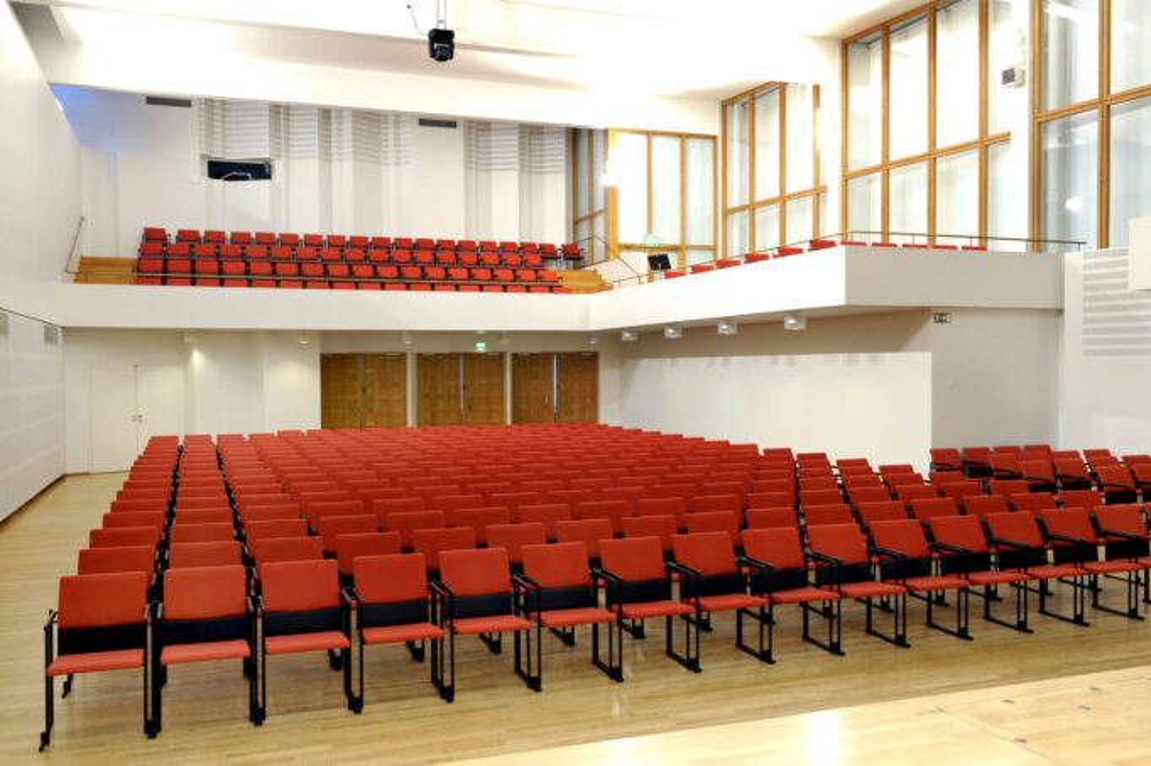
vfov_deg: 41.1
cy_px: 383
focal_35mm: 32
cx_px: 576
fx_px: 1022
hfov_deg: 58.8
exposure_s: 1/8
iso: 640
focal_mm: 32
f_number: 7.1
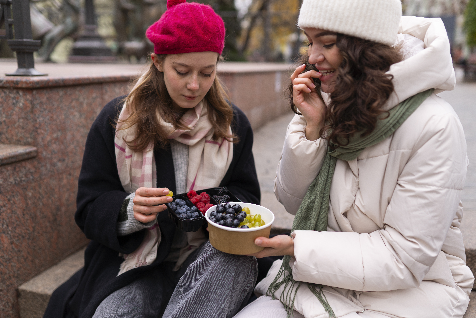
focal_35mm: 35
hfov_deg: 54.4
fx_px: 463
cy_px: 159
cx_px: 238
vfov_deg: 37.9
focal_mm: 35
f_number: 2
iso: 200
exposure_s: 1/500
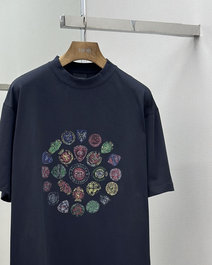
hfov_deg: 18.3
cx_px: 77
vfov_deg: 22.5
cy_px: 205
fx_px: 658
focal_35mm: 84
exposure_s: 1/219
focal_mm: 6.86
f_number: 1.78
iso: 80
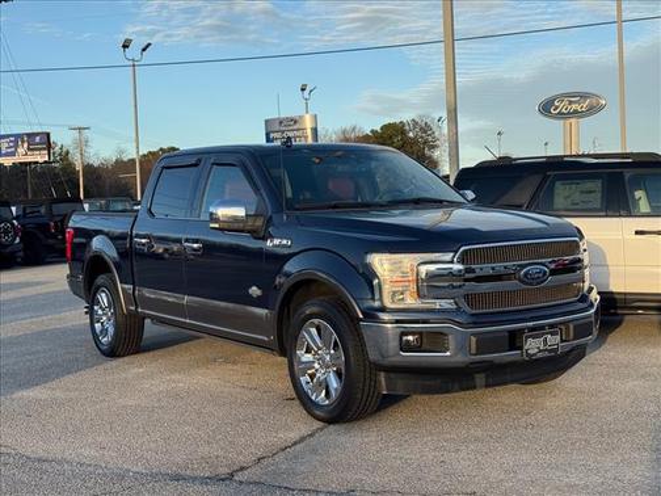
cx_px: 330
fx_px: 917
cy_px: 248
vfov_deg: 30.3
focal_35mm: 48
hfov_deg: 39.7
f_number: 1.78
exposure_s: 1/1287
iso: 64
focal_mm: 6.76
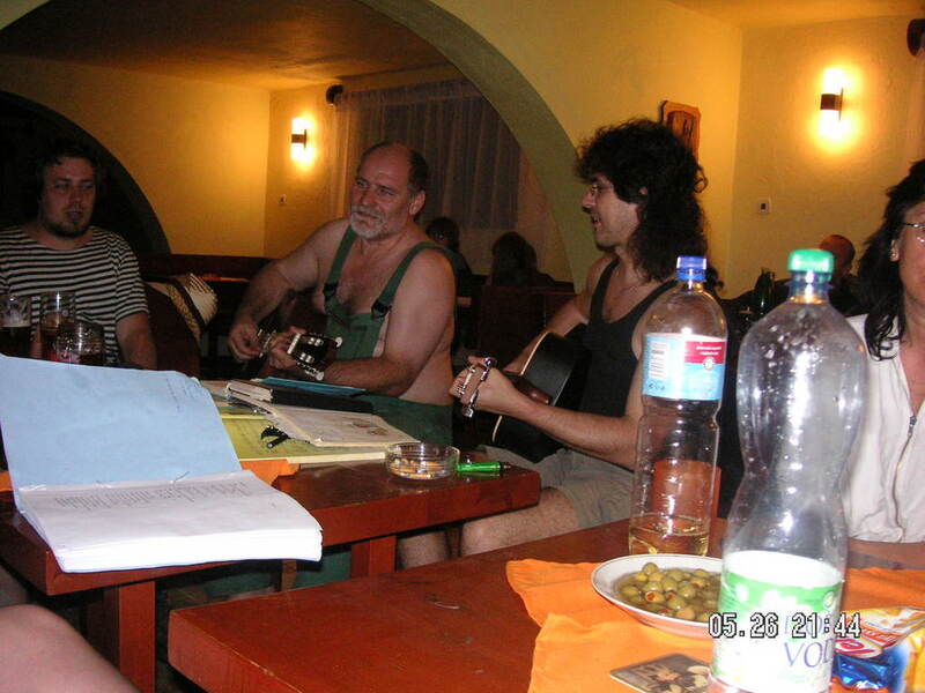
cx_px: 462
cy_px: 346
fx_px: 989
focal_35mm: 37
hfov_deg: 50.1
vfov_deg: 38.7
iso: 160
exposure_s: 1/45
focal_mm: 6.1
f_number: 2.8
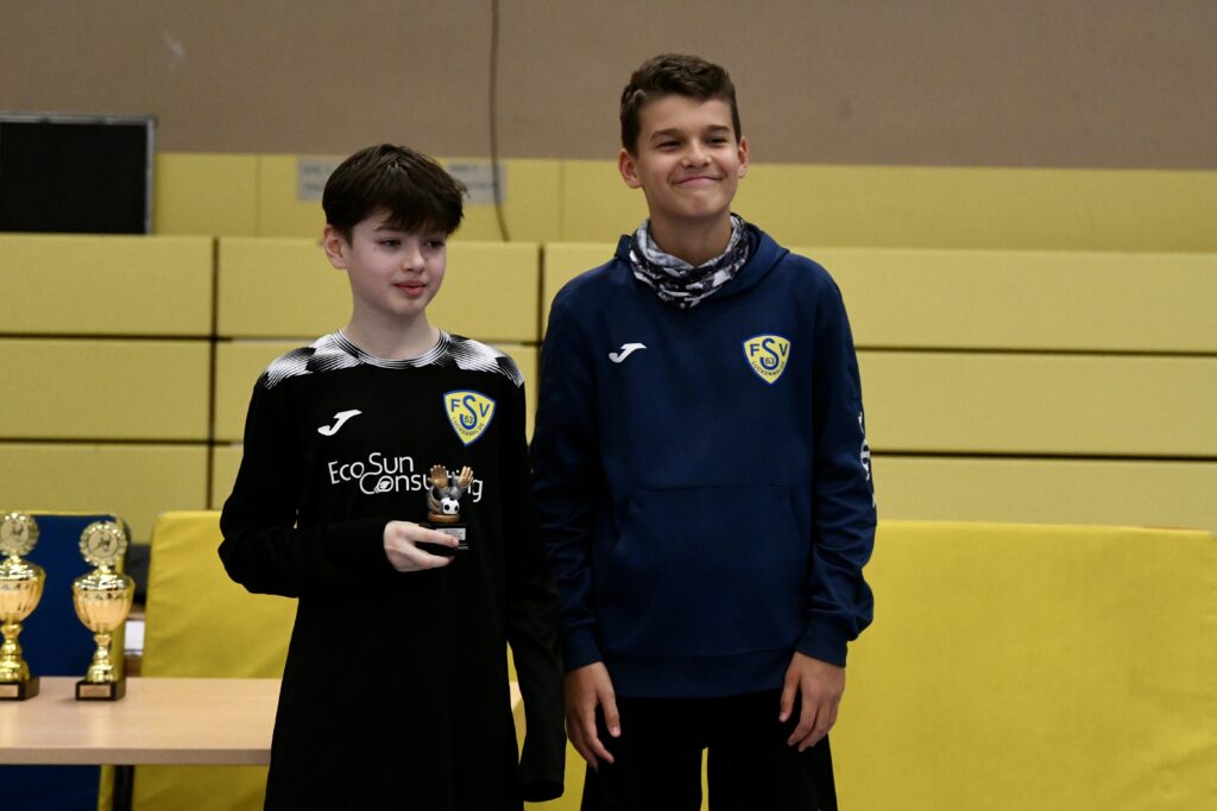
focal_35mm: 55
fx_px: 1859
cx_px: 608
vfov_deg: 24.6
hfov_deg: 36.2
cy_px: 406
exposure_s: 1/800
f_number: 2.8
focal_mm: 55
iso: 5000
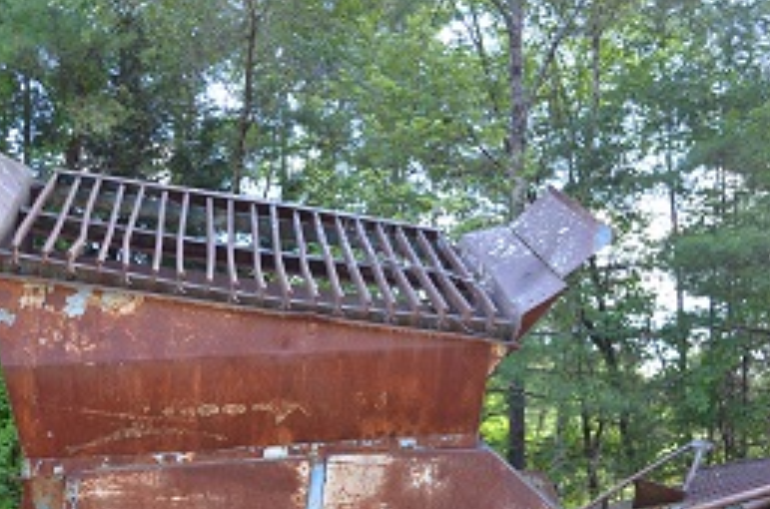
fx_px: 1003
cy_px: 404
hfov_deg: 41.7
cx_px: 294
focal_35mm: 47
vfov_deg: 27.9
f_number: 3.5
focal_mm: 18
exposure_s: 1/125
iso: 320
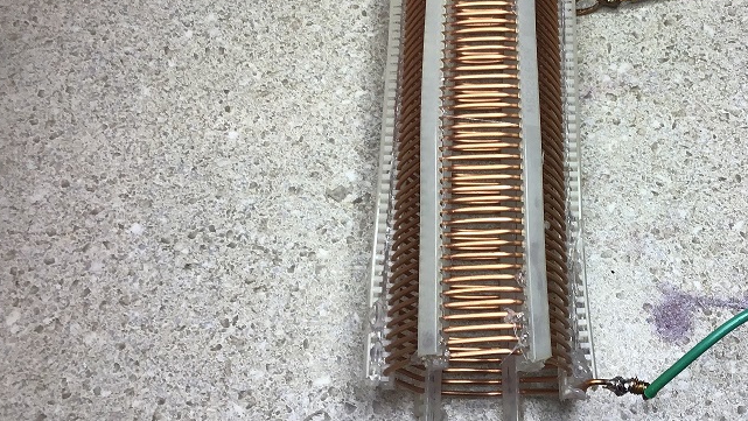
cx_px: 461
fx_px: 853
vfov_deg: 27.5
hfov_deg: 47.0
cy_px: 120
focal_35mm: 43
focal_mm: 3.3
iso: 32
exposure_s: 1/60
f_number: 2.4
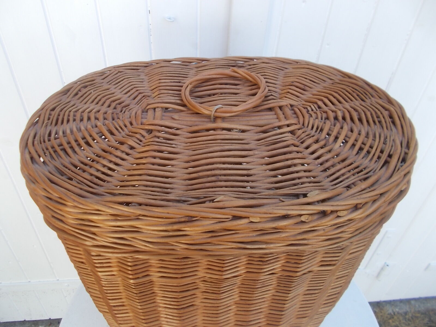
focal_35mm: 26
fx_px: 327
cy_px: 164
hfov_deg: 67.3
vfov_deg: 53.1
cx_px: 218
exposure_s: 1/160
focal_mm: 4.6
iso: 80
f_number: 3.2
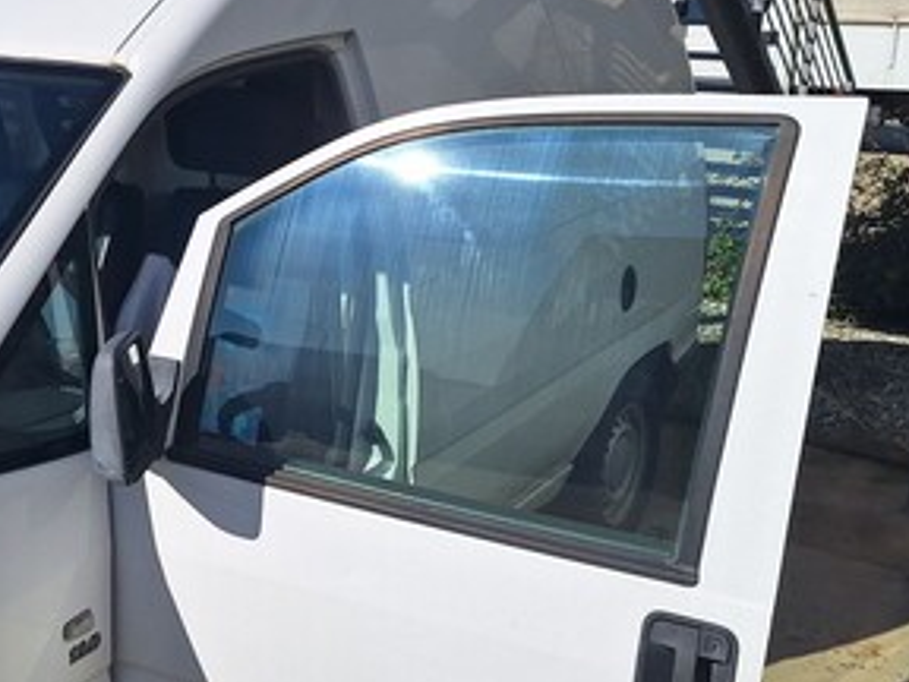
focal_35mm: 48
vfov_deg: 30.2
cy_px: 306
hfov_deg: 38.0
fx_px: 1260
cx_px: 161
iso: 40
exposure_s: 1/6098
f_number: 1.8
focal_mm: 5.54
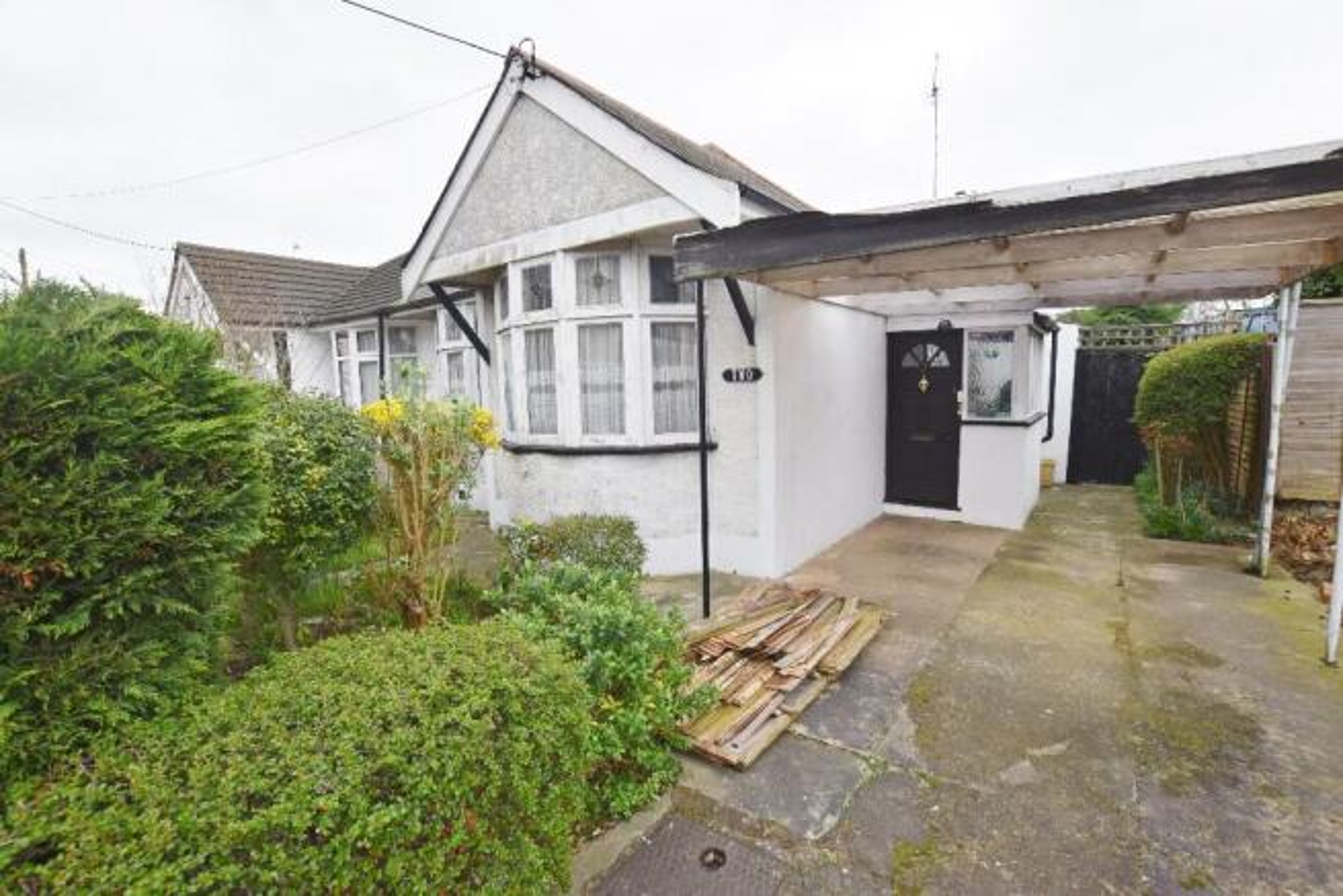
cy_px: 448
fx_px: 560
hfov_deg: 100.4
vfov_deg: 77.4
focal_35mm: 15
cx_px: 672
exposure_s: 1/250
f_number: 8
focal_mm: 10
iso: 280
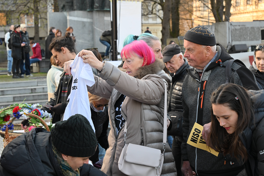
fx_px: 513
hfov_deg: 28.8
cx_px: 132
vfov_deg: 19.5
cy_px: 88
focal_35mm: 70
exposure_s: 1/320
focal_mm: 70
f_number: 8
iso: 1600
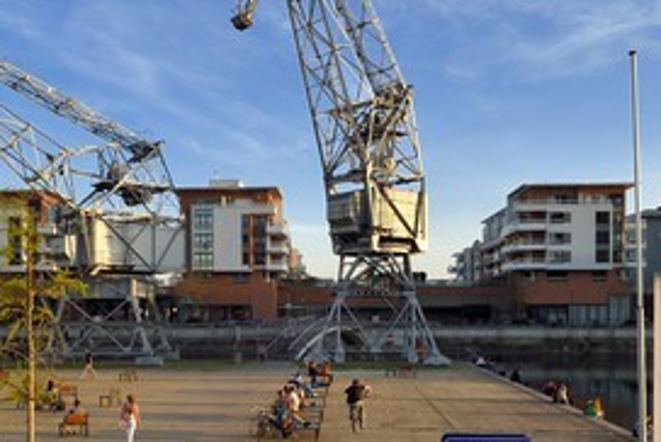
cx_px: 306
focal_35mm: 37
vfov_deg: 35.6
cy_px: 306
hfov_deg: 51.8
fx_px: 680
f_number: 9
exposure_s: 1/200
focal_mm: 24
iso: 200
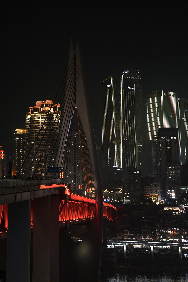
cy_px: 141
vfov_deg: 24.2
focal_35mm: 84
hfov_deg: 16.3
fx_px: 658
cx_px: 94
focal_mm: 56
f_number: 1.4
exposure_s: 1/100
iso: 250
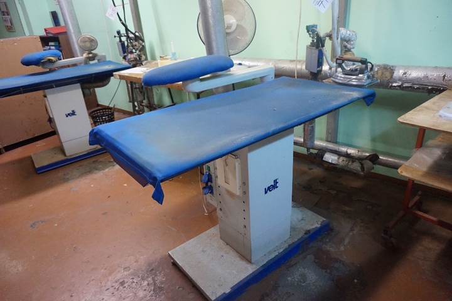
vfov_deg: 53.1
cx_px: 226
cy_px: 150
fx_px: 301
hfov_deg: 73.7
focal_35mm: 24
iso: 3200
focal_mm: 16
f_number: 3.5
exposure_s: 1/125
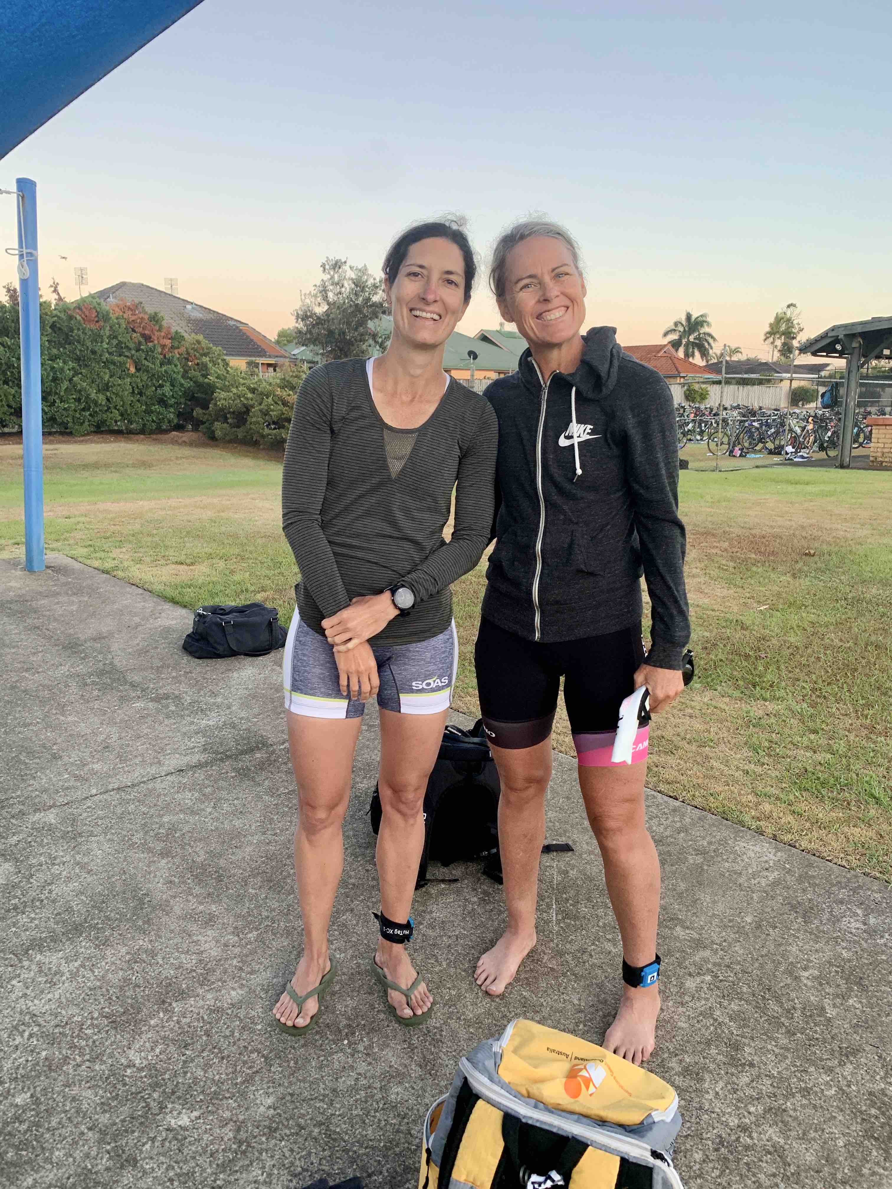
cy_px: 594
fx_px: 893
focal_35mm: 26
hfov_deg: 53.1
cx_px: 446
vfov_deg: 67.3
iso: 64
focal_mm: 4.25
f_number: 1.8
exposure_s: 1/121
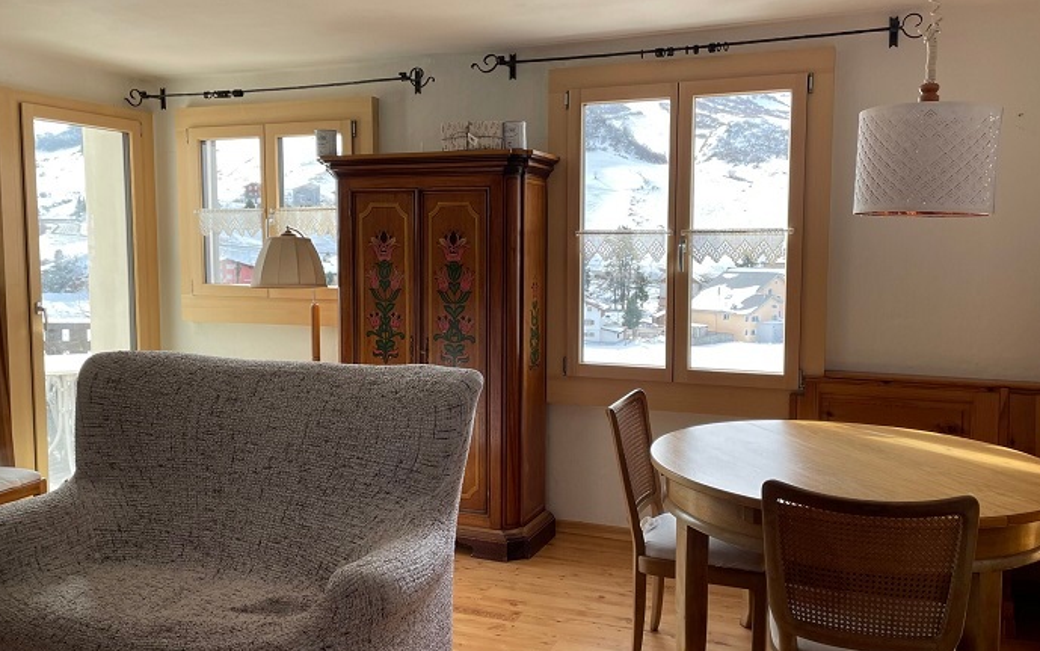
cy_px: 326
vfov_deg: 39.5
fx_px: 907
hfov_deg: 59.6
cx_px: 483
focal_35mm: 32
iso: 32
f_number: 1.6
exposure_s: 1/294
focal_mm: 4.2
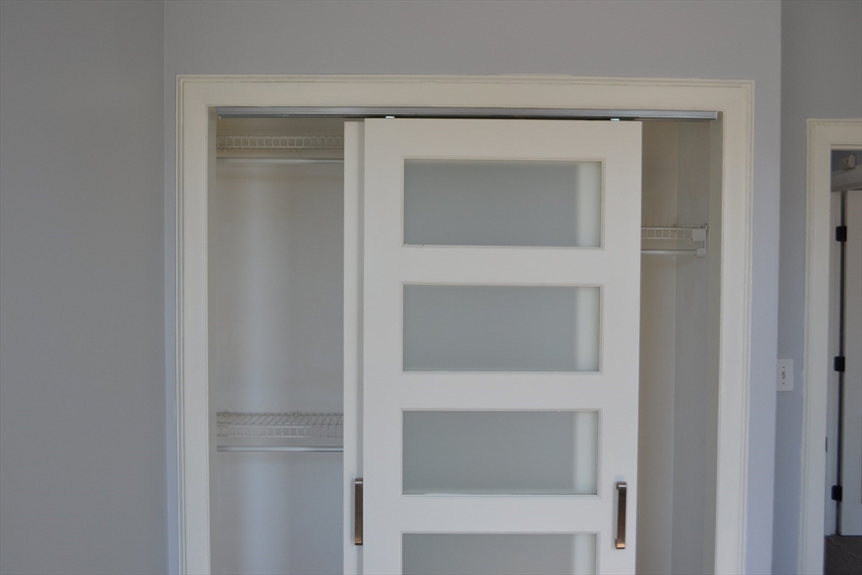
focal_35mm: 36
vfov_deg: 36.9
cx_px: 431
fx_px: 862
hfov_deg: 53.1
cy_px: 288
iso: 320
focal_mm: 24
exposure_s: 1/125
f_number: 5.6
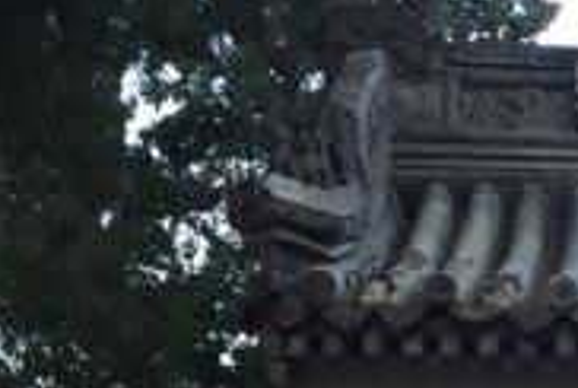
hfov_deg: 17.2
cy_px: 762
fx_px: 1833
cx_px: 680
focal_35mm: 114
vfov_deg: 11.0
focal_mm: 4.15
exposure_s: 1/100
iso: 50
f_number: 2.2
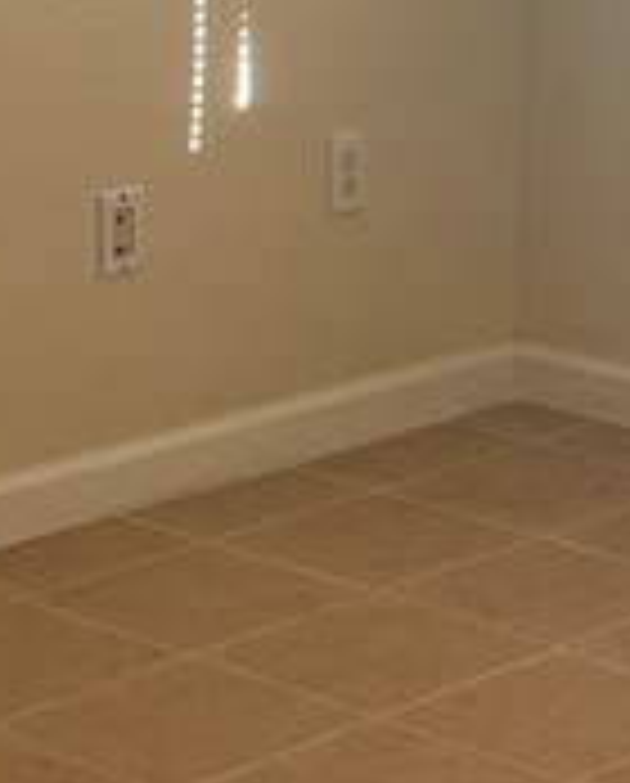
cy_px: 32
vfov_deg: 12.8
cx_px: 1017
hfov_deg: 10.0
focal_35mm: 149
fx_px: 3461
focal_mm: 5.1
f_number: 1.6
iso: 50
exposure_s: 1/153
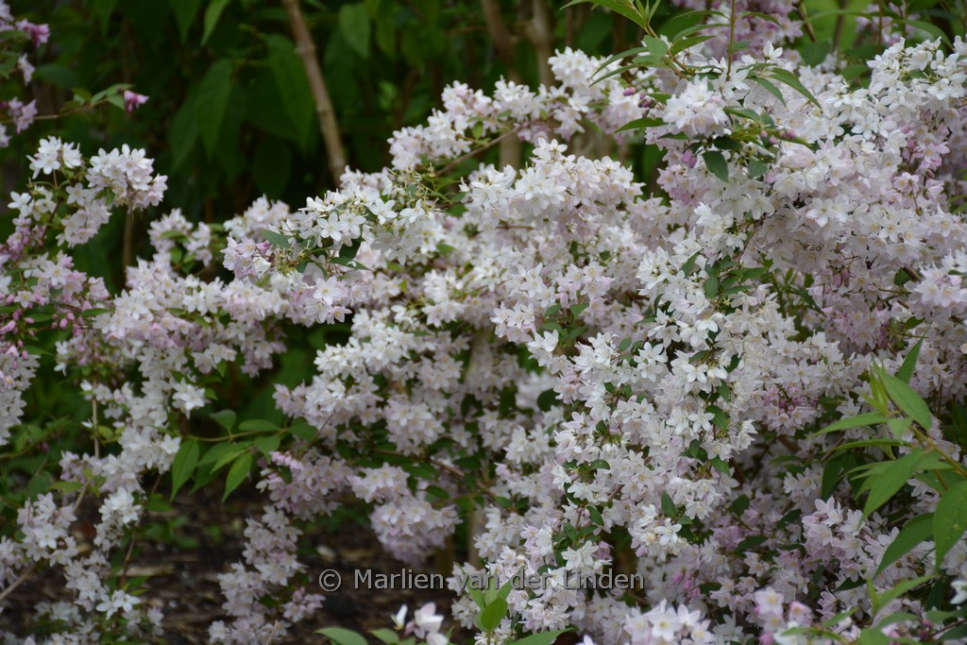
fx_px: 3627
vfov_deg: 10.2
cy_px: 322
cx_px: 484
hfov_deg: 15.2
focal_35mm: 135
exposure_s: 1/500
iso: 200
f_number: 5.6
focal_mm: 90
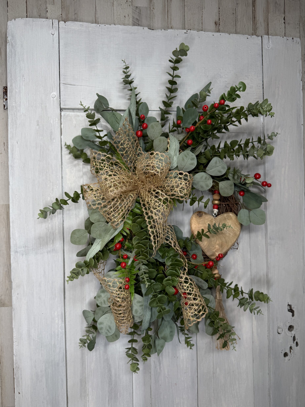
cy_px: 206
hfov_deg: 54.9
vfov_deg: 69.4
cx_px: 156
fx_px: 294
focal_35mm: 25
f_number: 1.78
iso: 80
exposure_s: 1/484
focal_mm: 6.76
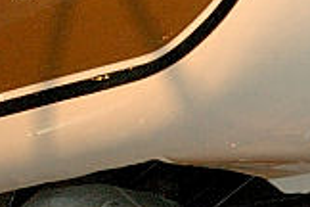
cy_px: -34
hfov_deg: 3.1
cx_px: 10
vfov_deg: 2.1
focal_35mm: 662
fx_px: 5700
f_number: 4.5
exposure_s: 1/125
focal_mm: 70
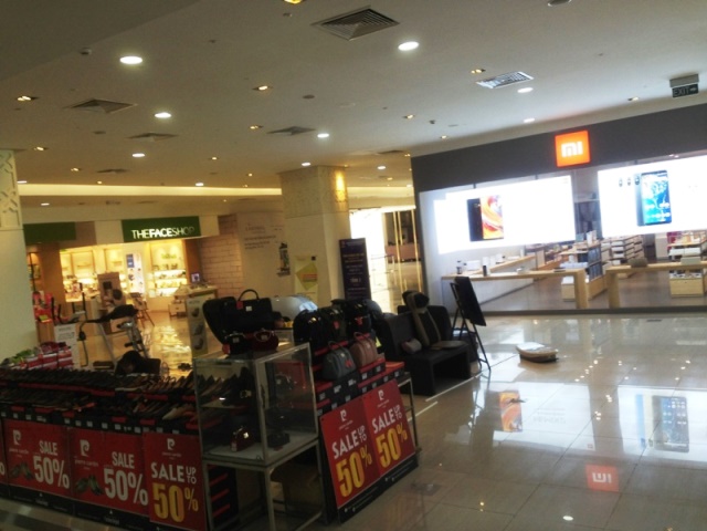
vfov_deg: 42.9
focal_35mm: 33
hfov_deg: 55.4
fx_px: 674
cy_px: 266
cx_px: 354
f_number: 2.4
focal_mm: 4.13
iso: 64
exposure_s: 1/60
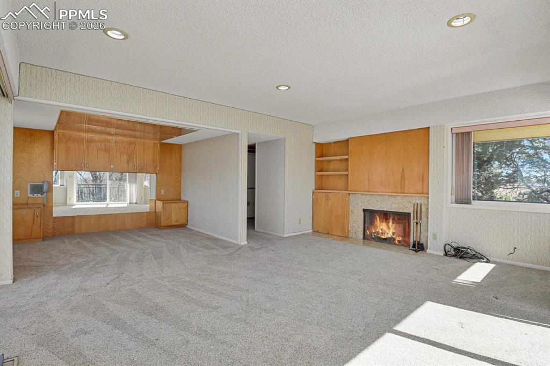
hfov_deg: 93.3
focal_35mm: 17
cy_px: 183
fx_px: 260
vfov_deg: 70.4
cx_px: 275
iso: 250
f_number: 8
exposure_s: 1/4
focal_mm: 17
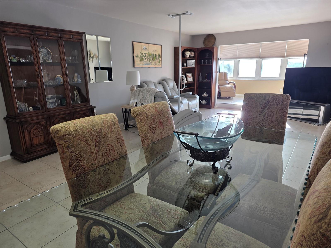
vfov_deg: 58.9
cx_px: 166
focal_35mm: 23
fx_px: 220
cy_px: 124
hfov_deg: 73.9
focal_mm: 6.25
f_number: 1.7
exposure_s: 1/120
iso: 50
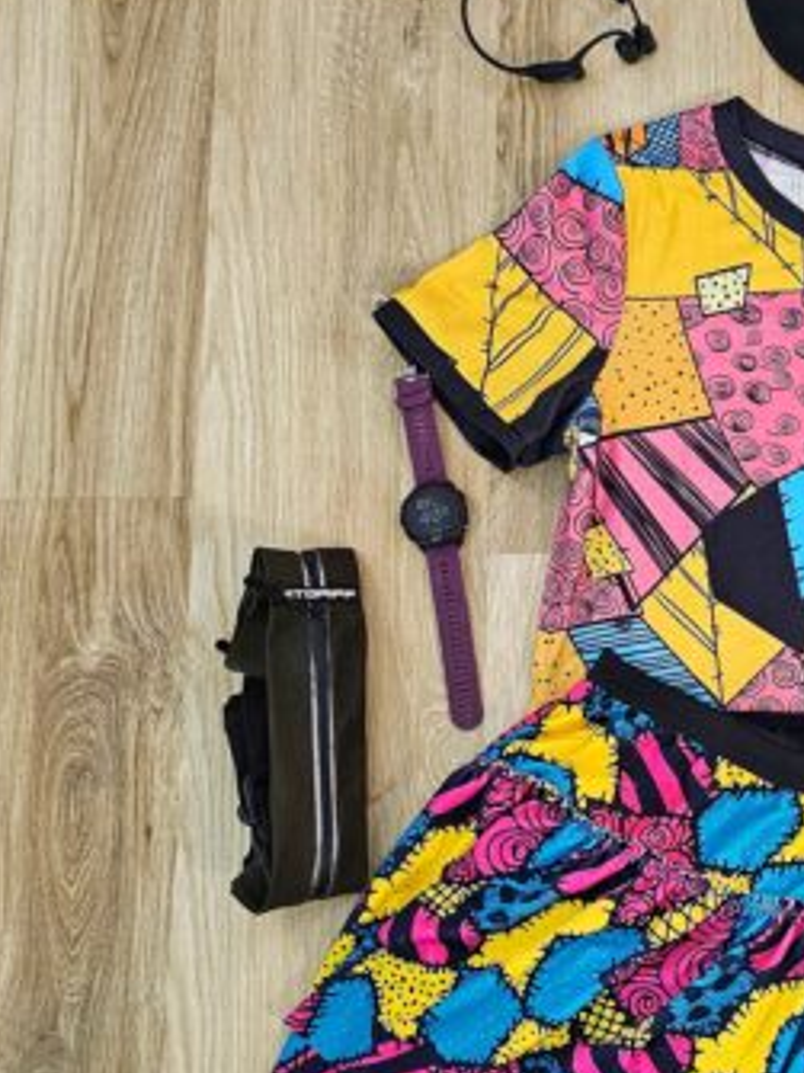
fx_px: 1704
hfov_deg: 24.4
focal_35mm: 55
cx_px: 923
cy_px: 621
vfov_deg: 34.9
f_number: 1.7
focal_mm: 6.3
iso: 640
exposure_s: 1/60
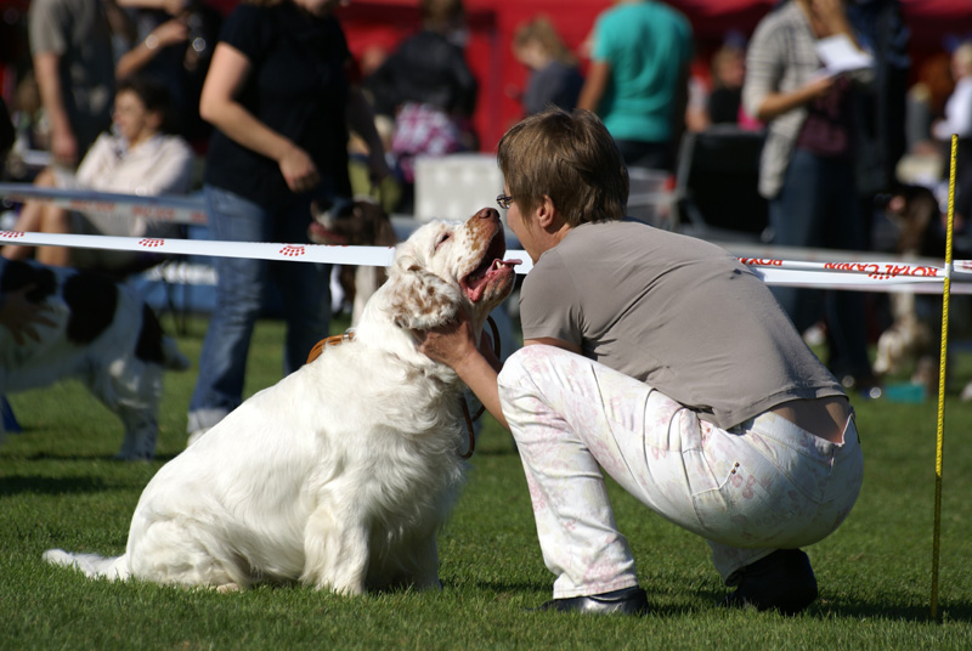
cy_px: 326
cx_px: 486
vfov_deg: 4.0
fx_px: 9329
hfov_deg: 6.0
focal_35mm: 345
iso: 100
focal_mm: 230
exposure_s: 1/640
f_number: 6.3
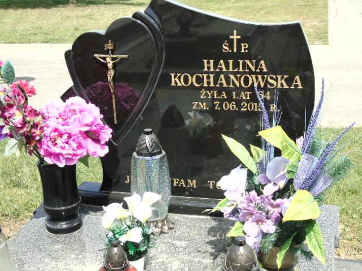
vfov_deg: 27.0
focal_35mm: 54
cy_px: 136
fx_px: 565
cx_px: 181
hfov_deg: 35.5
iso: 80
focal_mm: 9.6
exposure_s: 1/500
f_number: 4.3
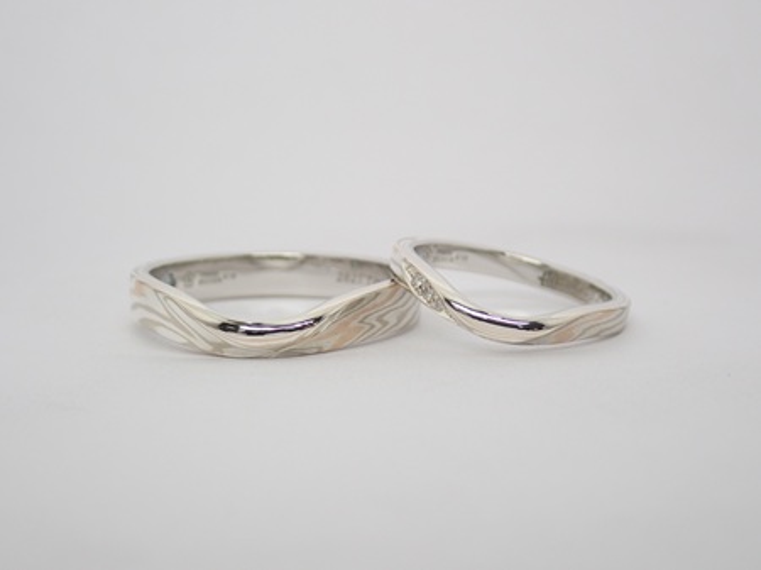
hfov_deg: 25.3
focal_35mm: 77
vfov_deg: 19.1
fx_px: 1692
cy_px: 285
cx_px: 380
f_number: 4.1
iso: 200
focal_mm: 13.65
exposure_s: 1/125
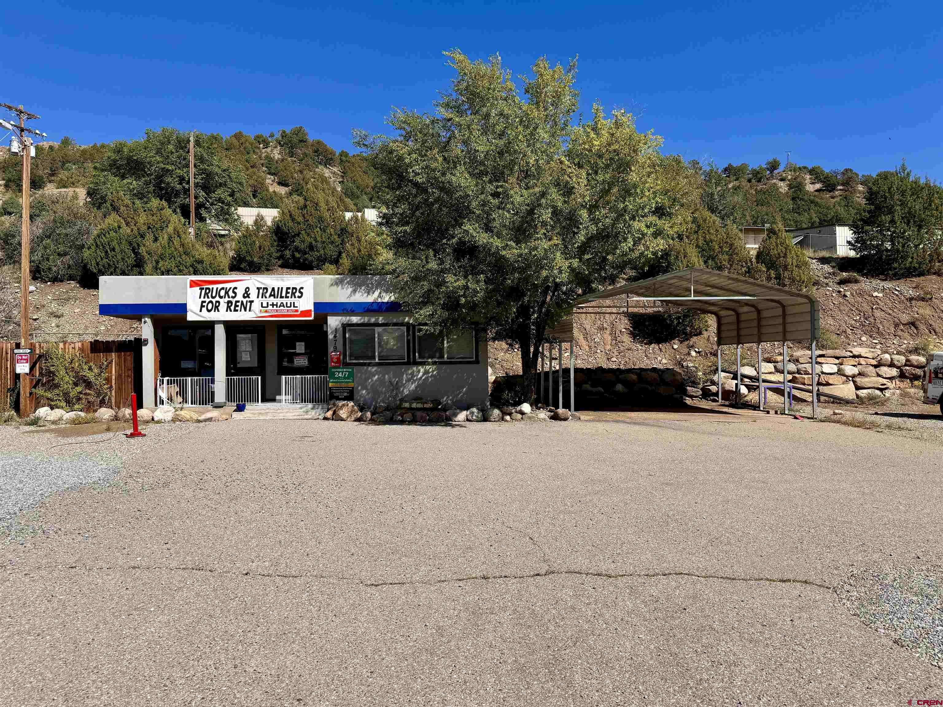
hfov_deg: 71.6
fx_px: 654
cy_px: 354
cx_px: 472
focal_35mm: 24
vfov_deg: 56.8
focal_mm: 6.76
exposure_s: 1/5814
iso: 80
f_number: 1.78
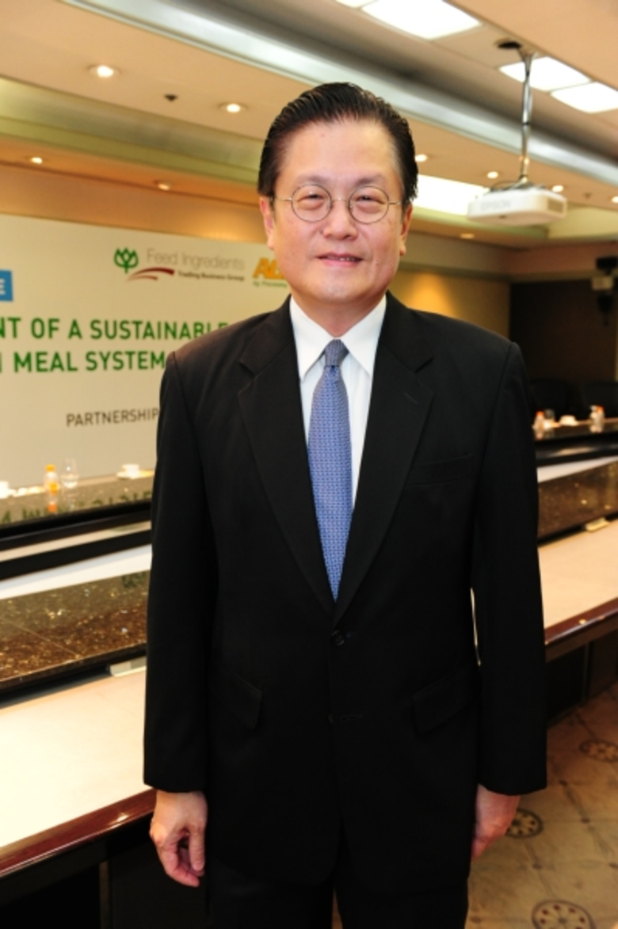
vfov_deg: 58.8
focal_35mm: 32
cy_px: 464
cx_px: 309
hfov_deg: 41.0
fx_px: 825
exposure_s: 1/60
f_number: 4.5
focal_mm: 32
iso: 4000
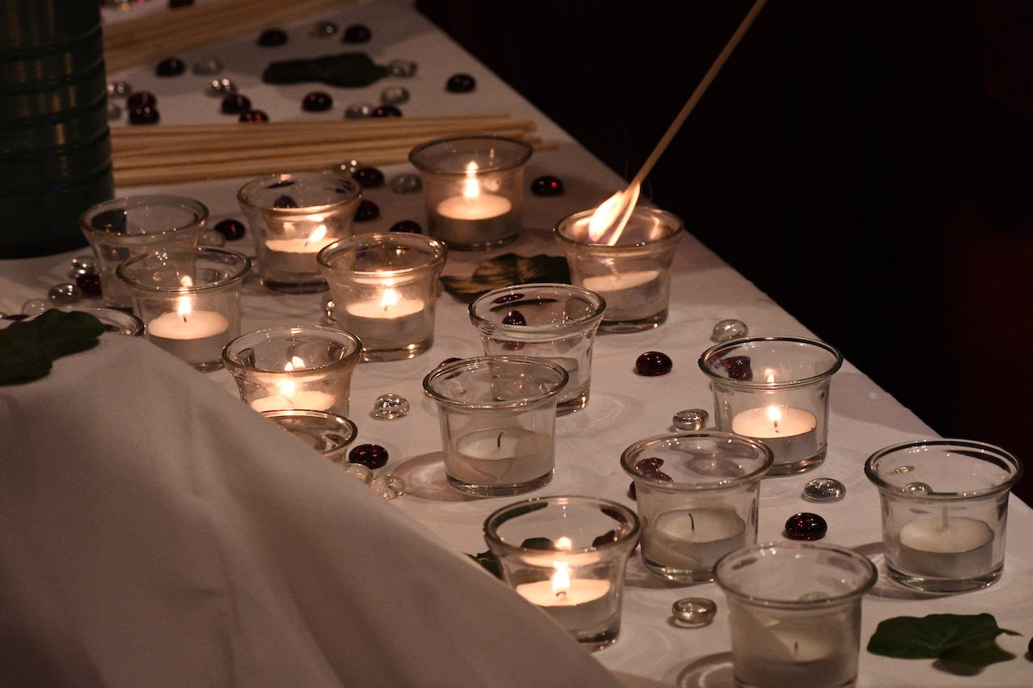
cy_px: 344
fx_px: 3701
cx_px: 516
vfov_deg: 10.6
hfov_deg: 15.9
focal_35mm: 129
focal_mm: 86
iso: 4500
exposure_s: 1/160
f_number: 9
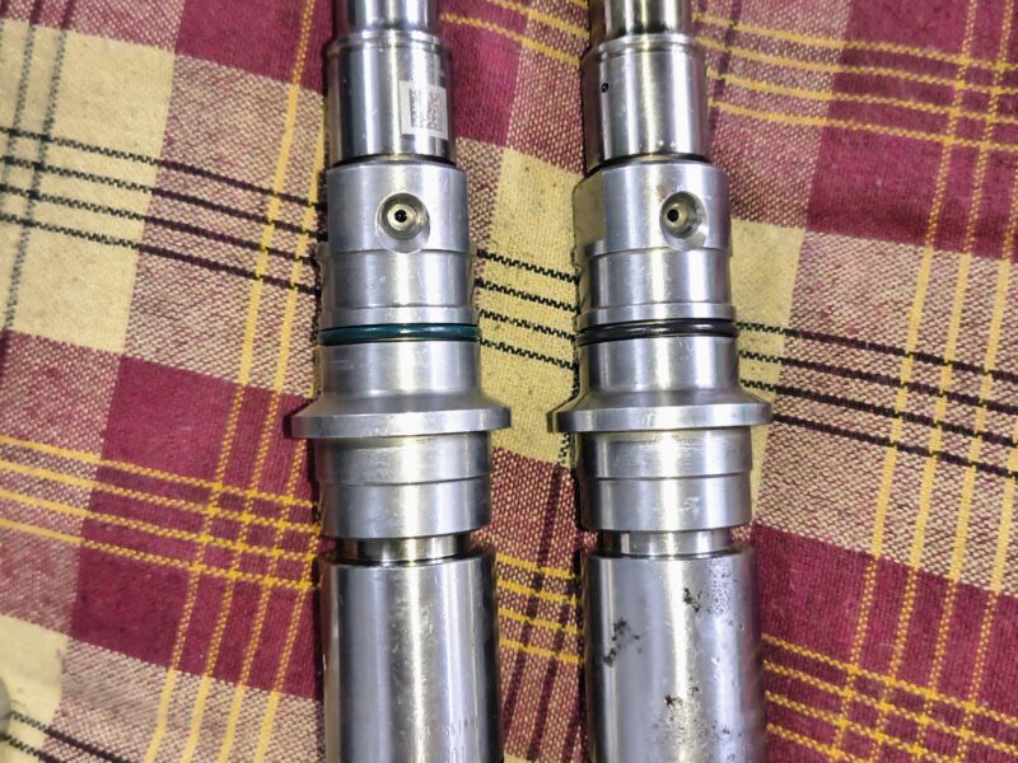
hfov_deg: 73.9
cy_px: 382
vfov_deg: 58.9
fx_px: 676
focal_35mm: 23
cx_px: 509
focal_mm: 5.56
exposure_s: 1/50
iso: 1646
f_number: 1.8
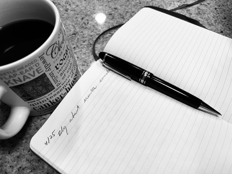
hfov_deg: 67.3
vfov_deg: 53.1
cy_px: 87
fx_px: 174
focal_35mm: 26
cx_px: 116
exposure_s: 1/60
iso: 100
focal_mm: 5.7
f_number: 1.5
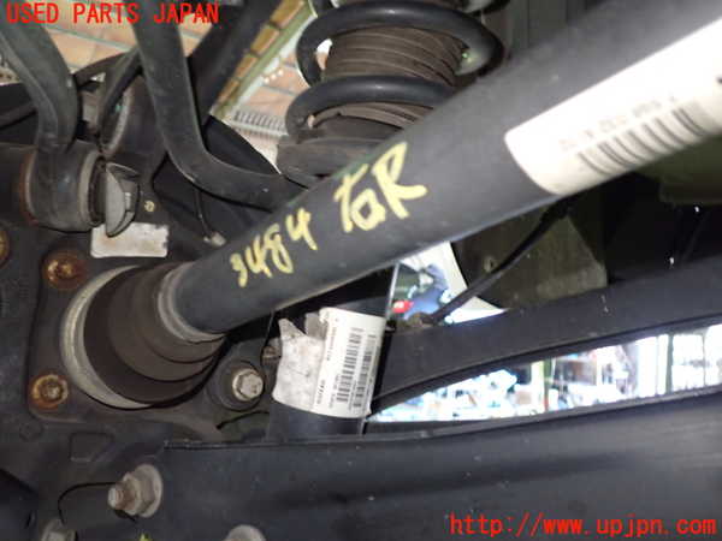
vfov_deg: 46.8
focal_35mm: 30
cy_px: 270
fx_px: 626
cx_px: 361
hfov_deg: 60.0
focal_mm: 5.4
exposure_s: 1/20
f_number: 2.3
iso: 800
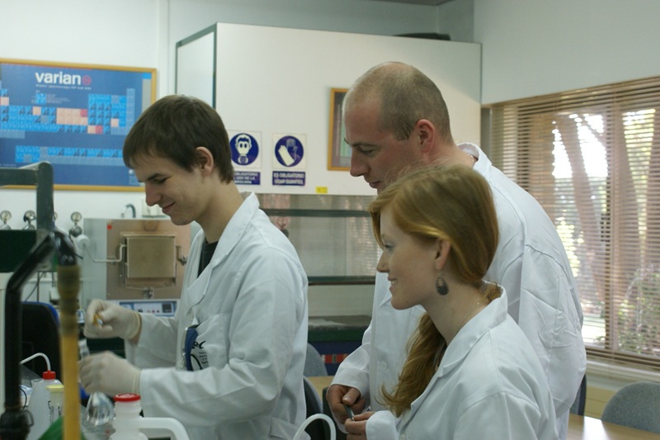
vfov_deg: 22.6
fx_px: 1100
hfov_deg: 33.4
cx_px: 330
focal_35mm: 60
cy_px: 220
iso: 400
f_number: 5.6
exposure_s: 1/40
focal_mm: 40
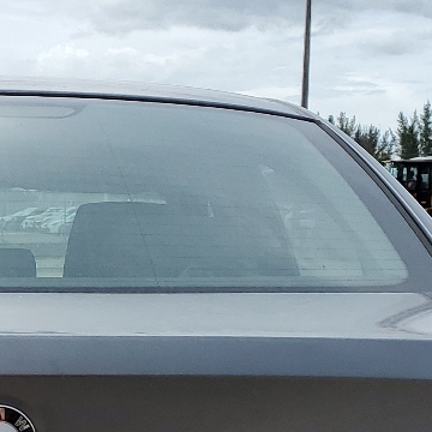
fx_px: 1440
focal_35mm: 102
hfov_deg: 16.6
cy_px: 580
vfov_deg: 16.1
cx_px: -23
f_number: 1.5
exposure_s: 1/2500
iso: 50
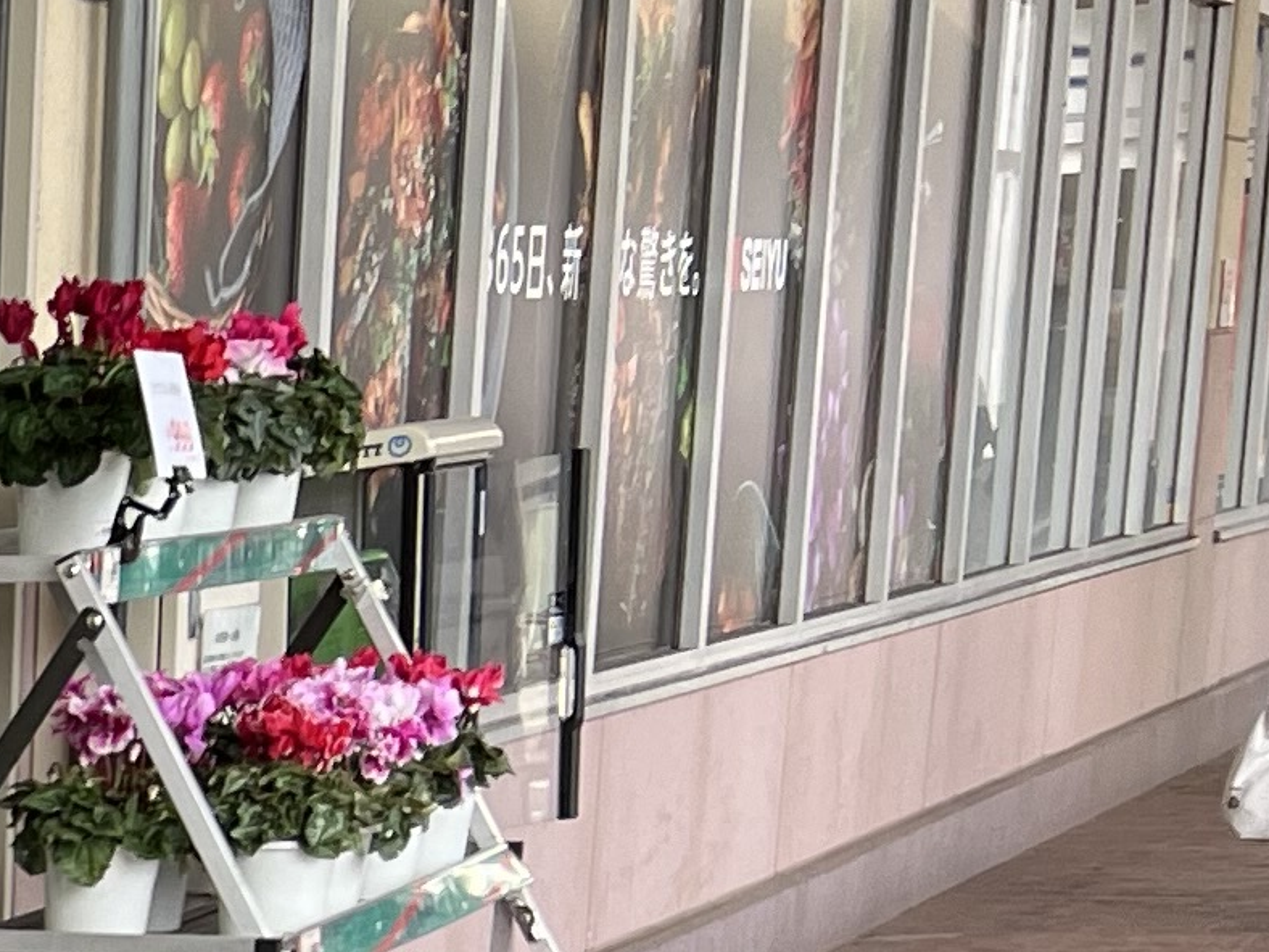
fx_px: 4876
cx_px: -1786
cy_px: 1764
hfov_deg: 12.0
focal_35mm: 133
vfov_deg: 10.4
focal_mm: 5.7
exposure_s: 1/575
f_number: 1.5
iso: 50
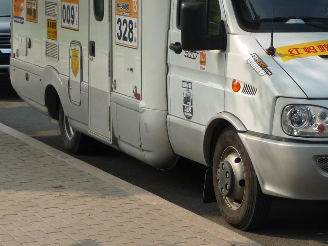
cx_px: 303
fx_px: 1137
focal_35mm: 120
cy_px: 43
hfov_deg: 16.2
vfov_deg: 12.3
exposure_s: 1/400
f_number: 4.5
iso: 100
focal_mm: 10.5
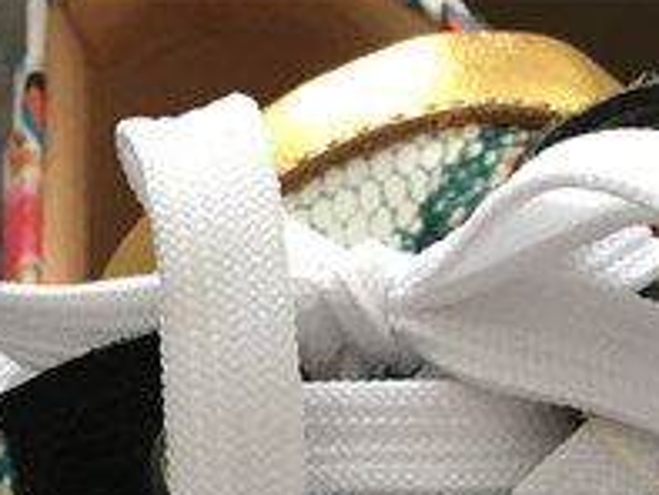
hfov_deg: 18.9
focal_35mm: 103
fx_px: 1962
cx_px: 508
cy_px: 858
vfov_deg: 13.1
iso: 80
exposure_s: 1/33
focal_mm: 4.15
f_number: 2.2
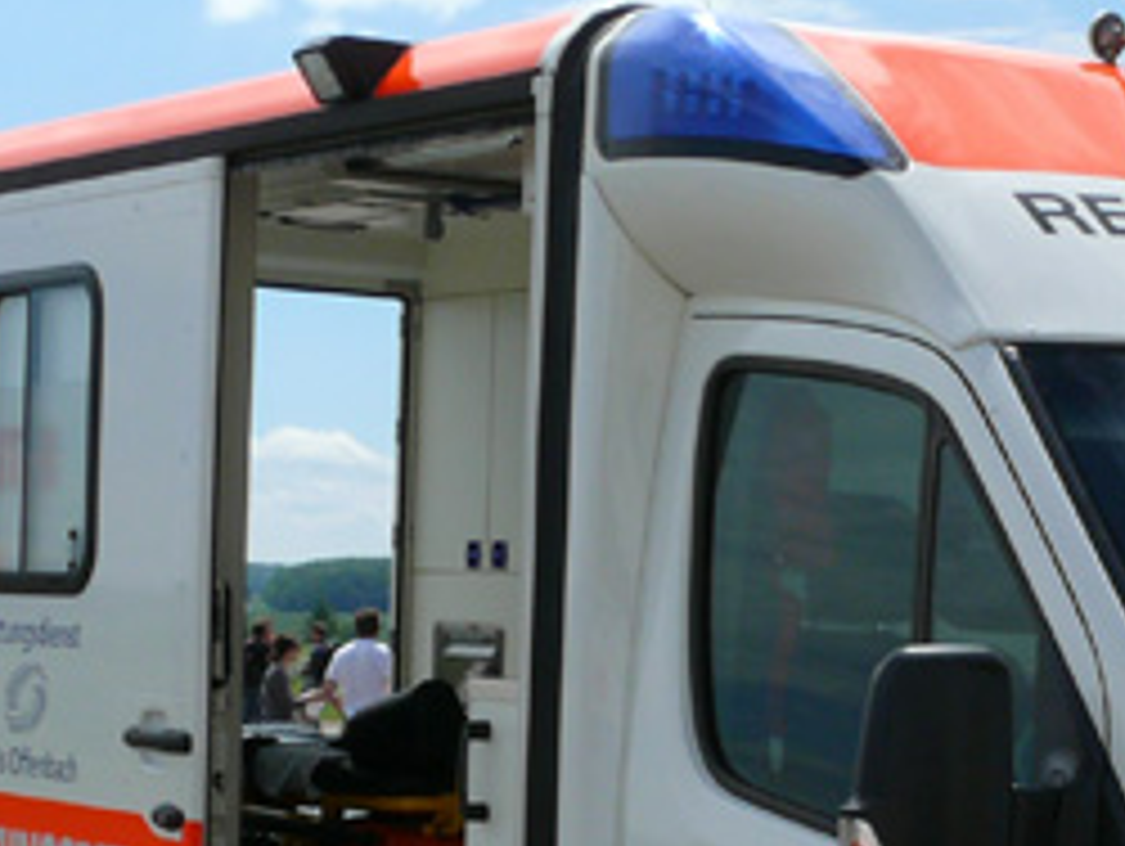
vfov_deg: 12.9
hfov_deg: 17.2
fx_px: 3643
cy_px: 981
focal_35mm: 112
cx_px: 1112
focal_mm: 7.4
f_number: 8
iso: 100
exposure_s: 1/400
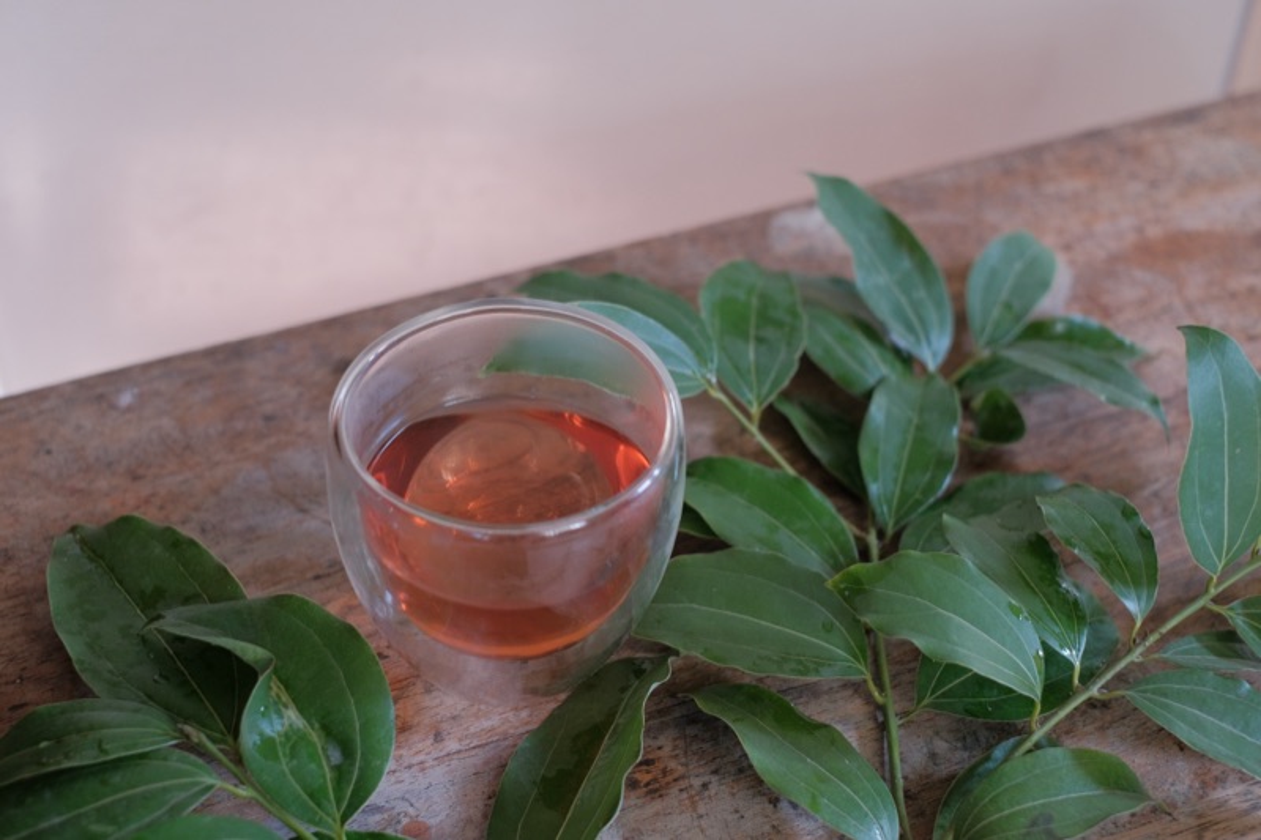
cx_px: 630
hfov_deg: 37.5
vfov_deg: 25.5
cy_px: 420
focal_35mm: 53
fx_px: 1856
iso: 800
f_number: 2.8
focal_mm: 35
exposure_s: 1/60
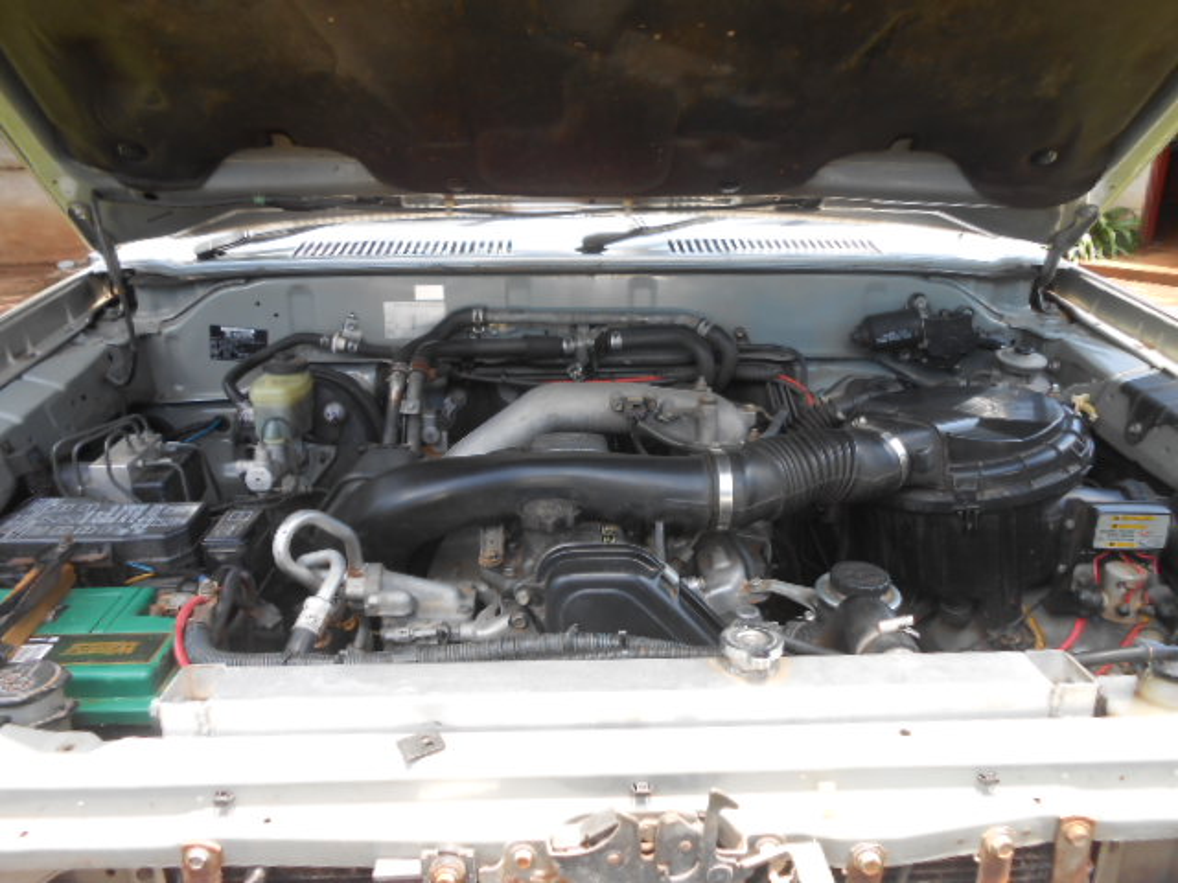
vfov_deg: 53.1
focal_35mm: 26
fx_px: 885
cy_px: 442
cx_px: 589
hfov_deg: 67.3
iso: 80
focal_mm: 4.6
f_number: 3.5
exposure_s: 1/60
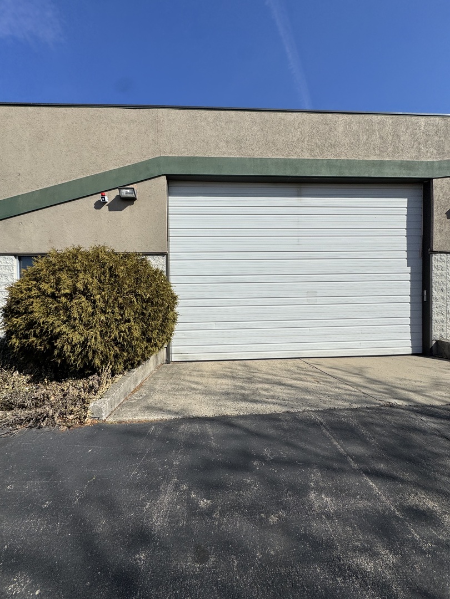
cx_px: 225
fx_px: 243
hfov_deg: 85.7
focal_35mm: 14
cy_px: 300
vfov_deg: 102.1
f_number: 2.2
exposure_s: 1/3906
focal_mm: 2.22
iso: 40
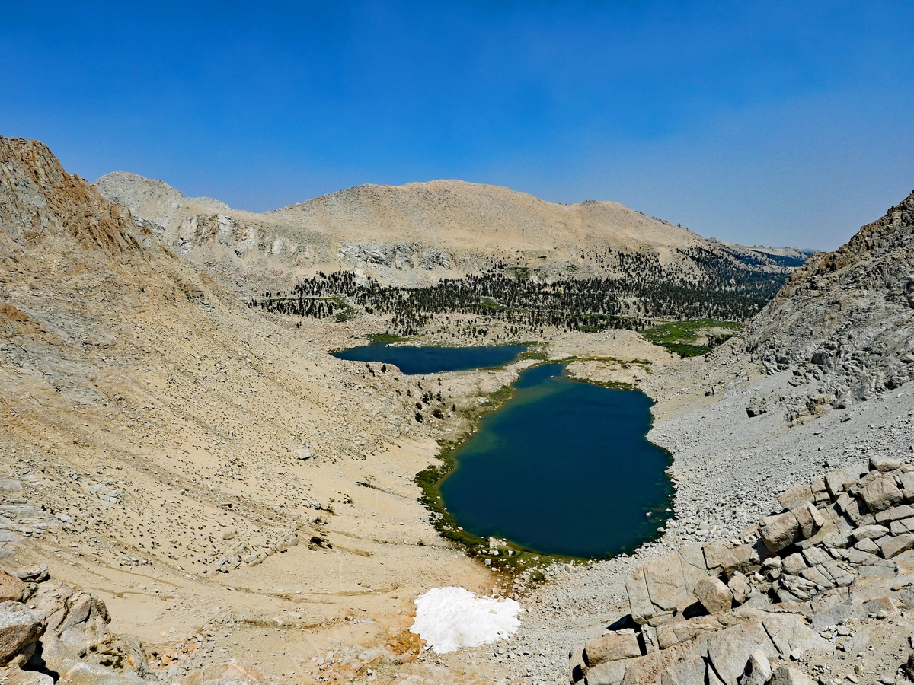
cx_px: 457
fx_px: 634
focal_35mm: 24
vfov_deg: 56.8
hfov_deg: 71.6
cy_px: 342
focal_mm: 12
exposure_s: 1/1000
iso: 200
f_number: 8
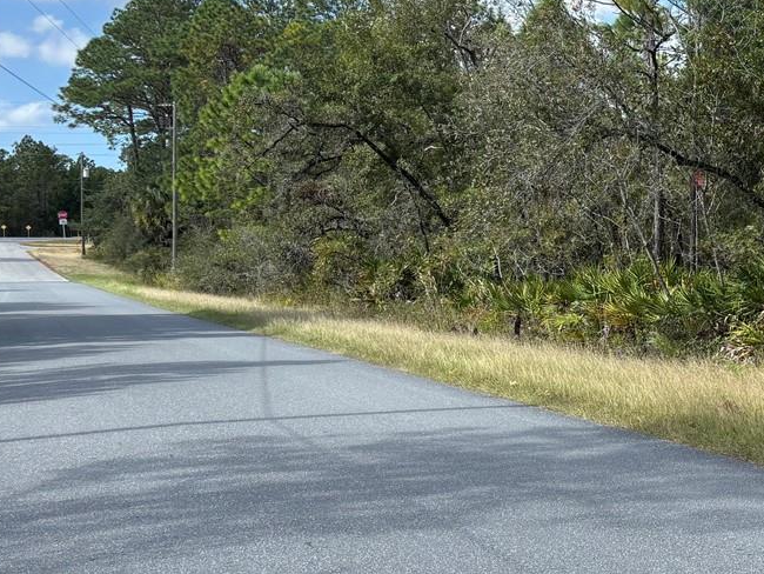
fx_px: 1413
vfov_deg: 22.9
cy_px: 302
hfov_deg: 27.2
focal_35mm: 64
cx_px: 885
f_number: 1.6
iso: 50
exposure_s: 1/1190
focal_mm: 5.96
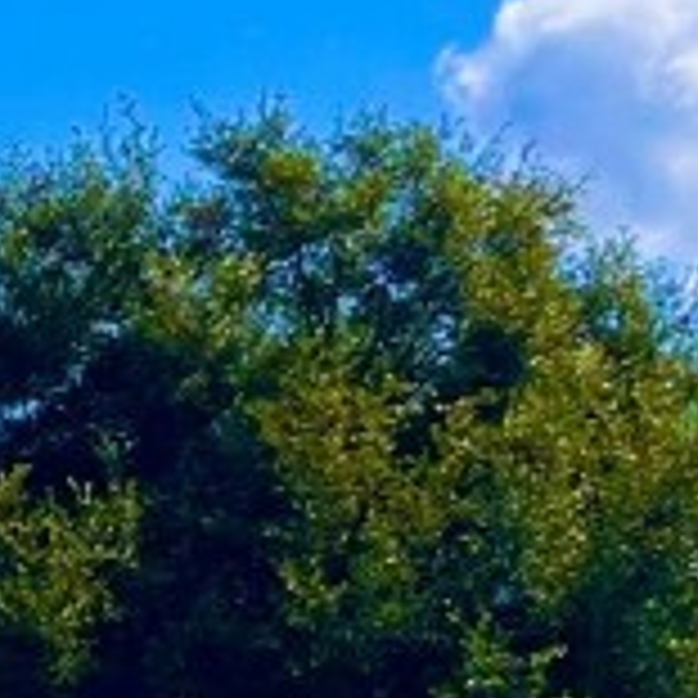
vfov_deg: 11.4
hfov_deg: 9.7
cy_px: 734
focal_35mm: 152
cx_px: -1157
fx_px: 3468
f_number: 1.6
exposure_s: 1/4149
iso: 50
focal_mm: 5.1
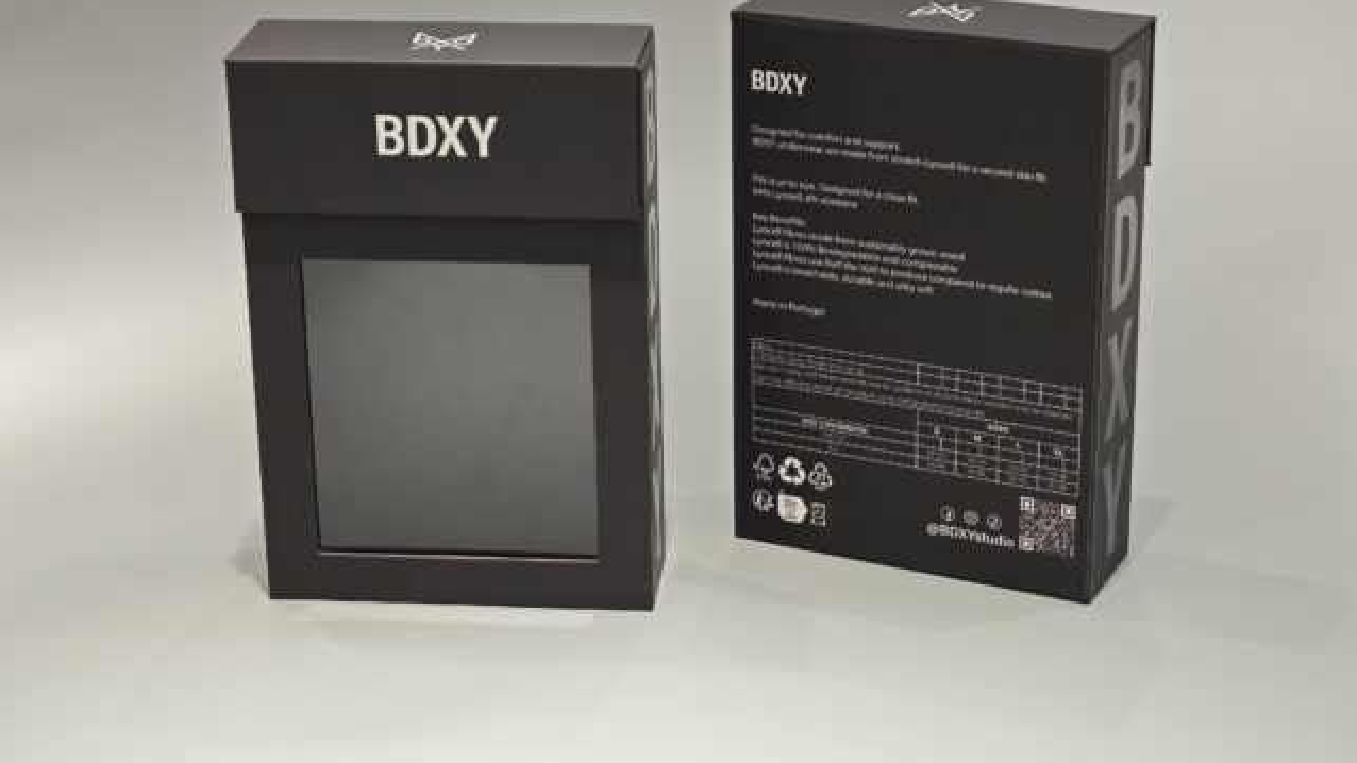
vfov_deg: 14.7
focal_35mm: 82
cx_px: 678
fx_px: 2951
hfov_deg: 25.9
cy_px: 298
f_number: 2
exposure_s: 1/100
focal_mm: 10.1
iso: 200
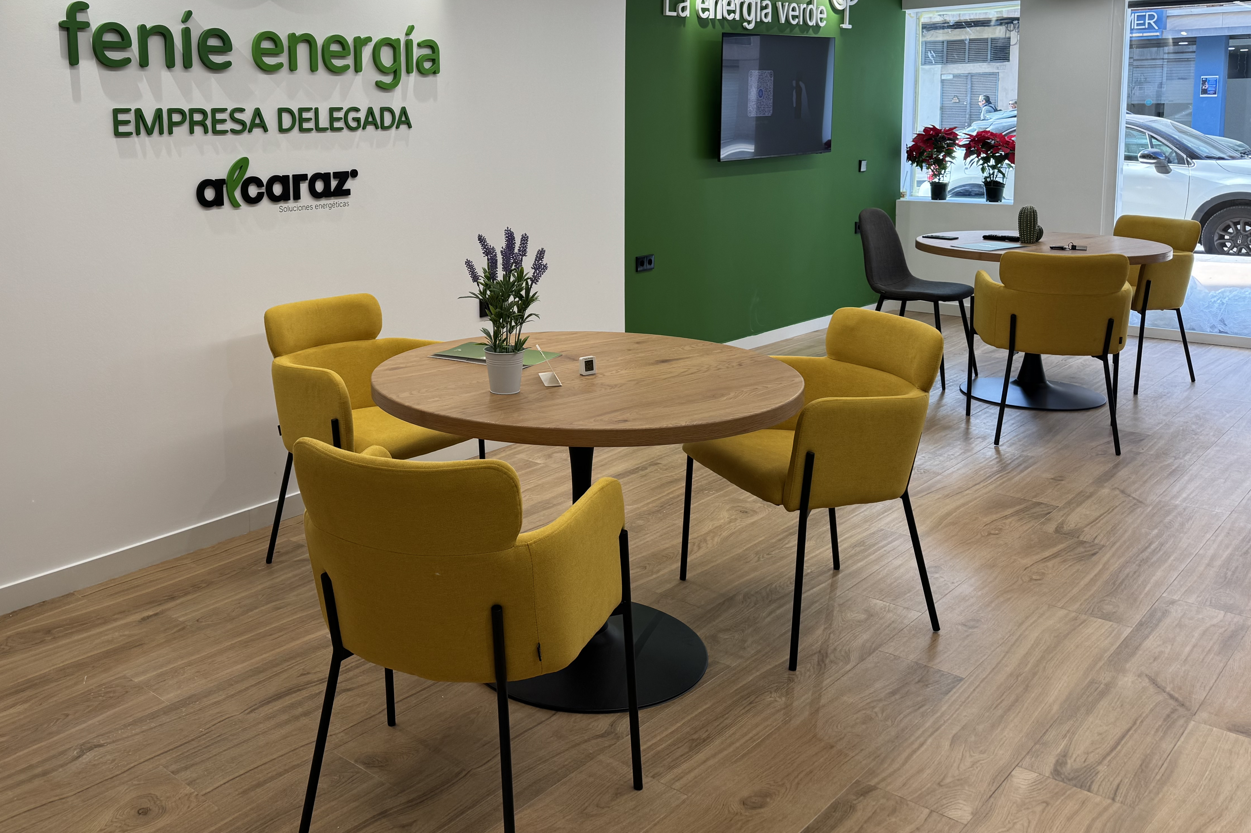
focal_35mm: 32
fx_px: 1112
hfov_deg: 57.9
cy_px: 238
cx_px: 459
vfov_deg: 40.3
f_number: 1.78
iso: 80
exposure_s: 1/134
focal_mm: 6.76
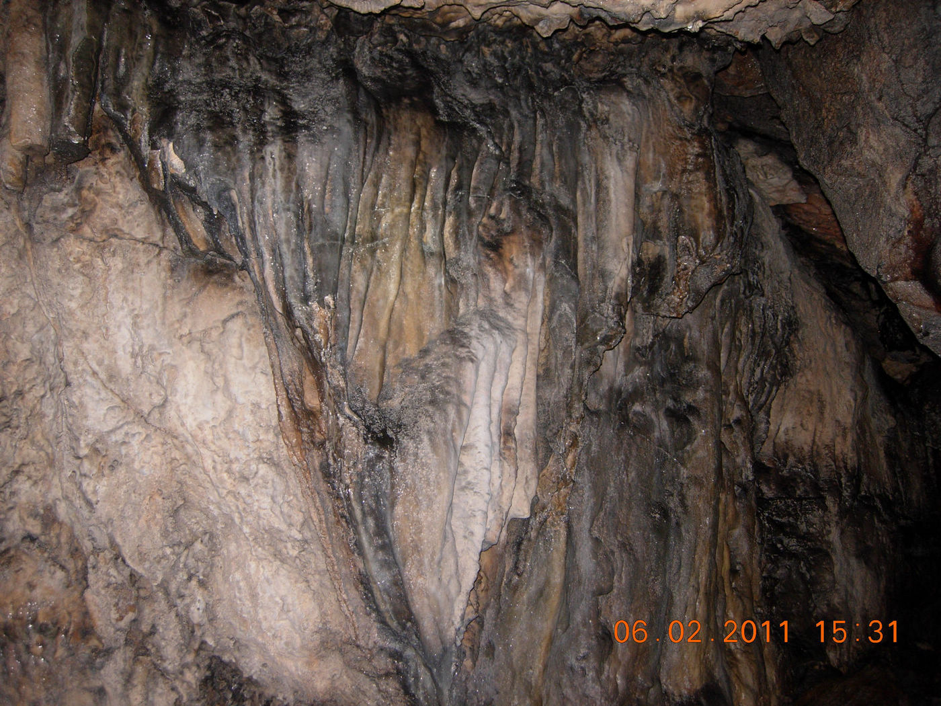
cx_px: 470
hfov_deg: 51.4
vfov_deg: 39.7
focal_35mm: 36
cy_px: 353
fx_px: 979
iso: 100
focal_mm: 7.5
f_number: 2.7
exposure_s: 1/90.5
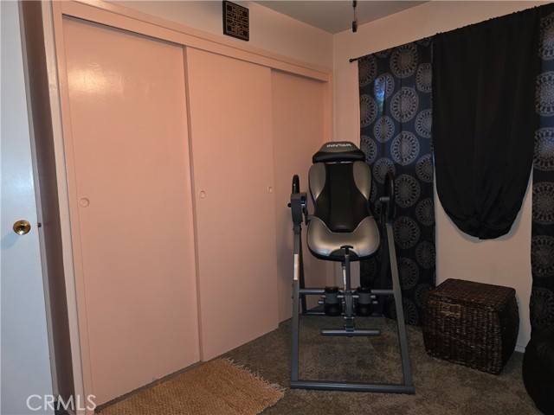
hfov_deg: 73.9
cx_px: 277
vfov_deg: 58.9
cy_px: 208
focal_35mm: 23
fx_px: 368
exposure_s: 1/17.2
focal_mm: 6.3
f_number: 1.7
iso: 160
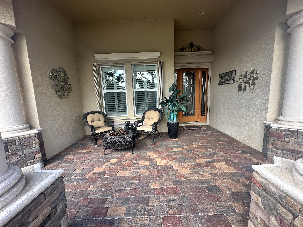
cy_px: 114
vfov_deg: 85.7
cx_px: 152
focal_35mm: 14
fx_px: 123
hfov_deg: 102.1
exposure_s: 1/173
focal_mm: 2.22
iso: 40
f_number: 2.2
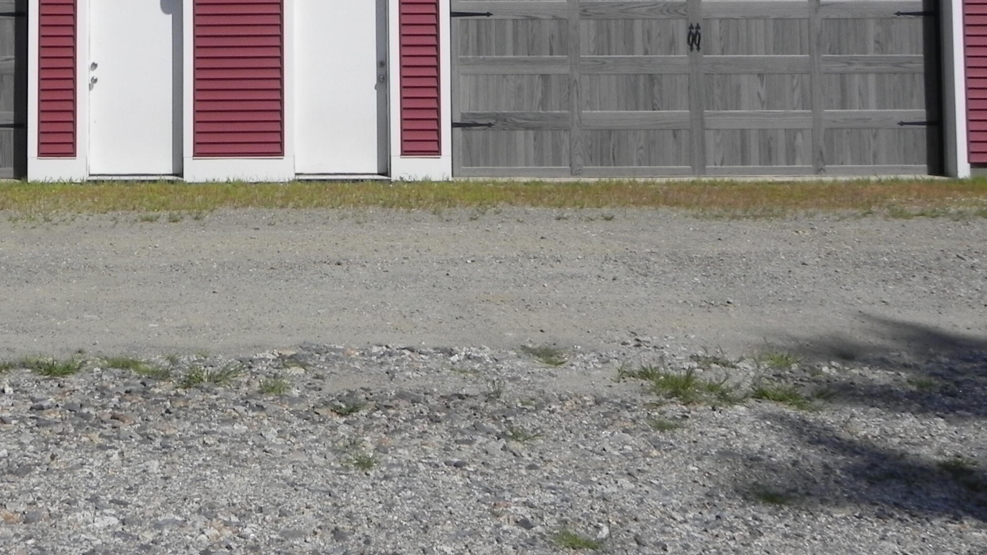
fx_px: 1308
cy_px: 17
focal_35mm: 50
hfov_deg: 40.2
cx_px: 245
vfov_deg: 23.1
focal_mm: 5.2
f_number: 8
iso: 160
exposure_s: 1/609
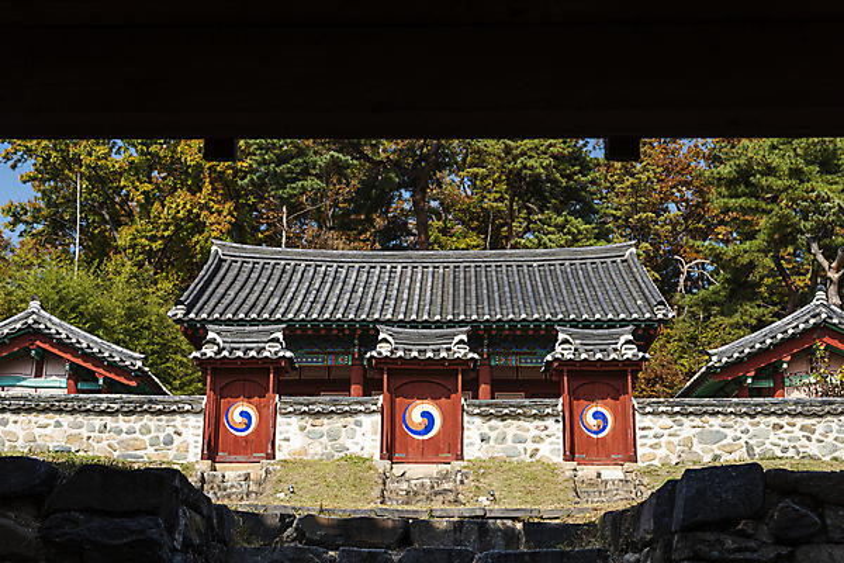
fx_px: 1360
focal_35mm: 58
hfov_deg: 34.5
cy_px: 282
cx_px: 422
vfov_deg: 23.4
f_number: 8
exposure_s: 1/500
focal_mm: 58
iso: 200
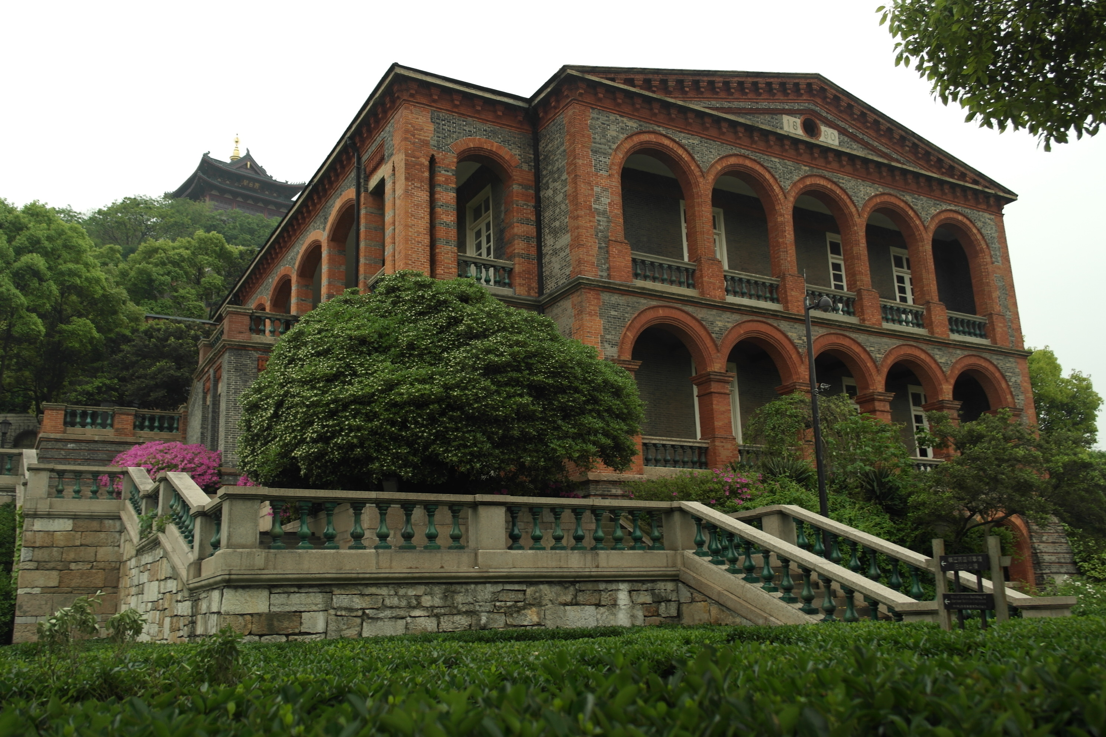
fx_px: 922
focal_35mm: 30
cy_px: 368
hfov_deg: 61.9
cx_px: 553
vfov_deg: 43.6
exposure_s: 1/80
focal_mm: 20
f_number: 4
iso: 100
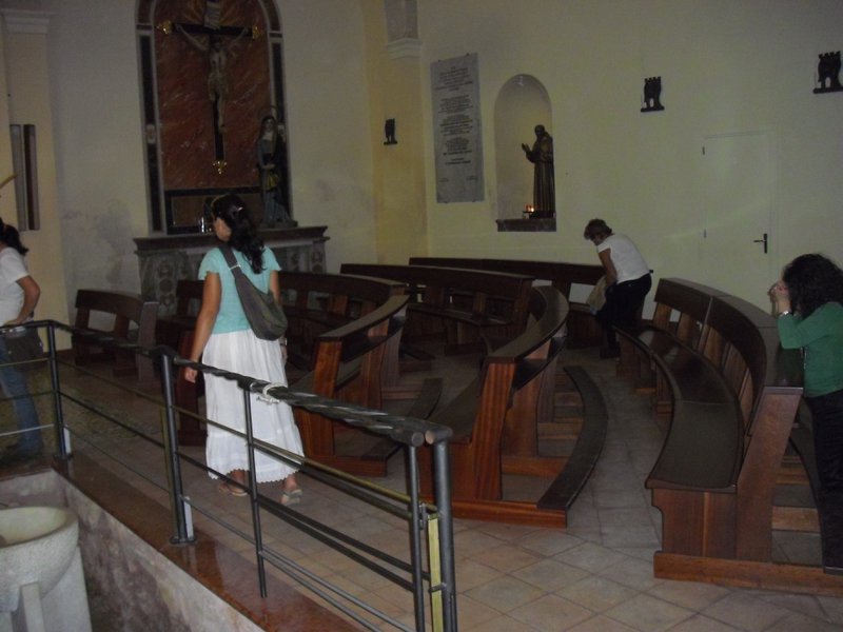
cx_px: 422
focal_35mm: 38
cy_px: 316
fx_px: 925
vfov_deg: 37.7
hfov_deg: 49.0
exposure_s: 1/60
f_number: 2.8
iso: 400
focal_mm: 6.2
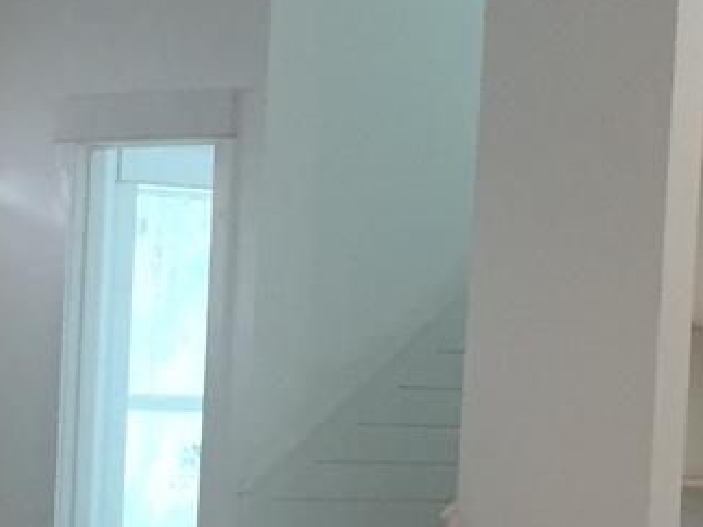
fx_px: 2965
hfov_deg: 13.5
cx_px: 184
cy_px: 501
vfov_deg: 10.1
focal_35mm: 146
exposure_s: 1/30
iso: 40
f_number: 2.2
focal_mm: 4.15
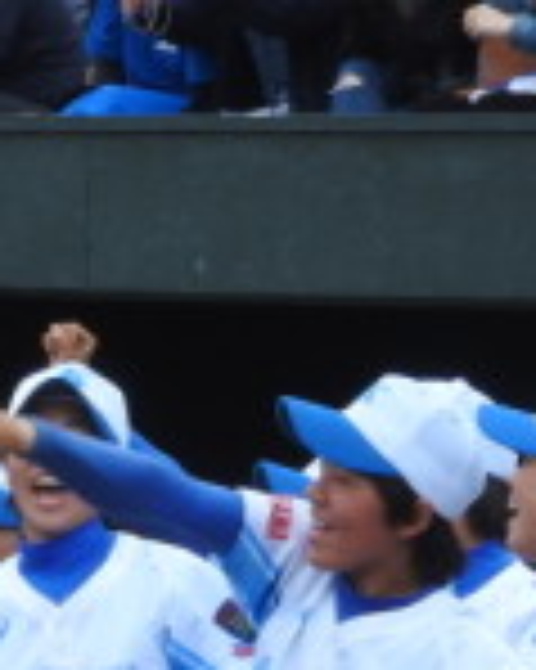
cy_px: 868
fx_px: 10540
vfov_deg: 3.6
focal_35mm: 531
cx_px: 90
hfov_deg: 2.9
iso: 100
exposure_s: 1/400
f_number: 5
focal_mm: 24.2
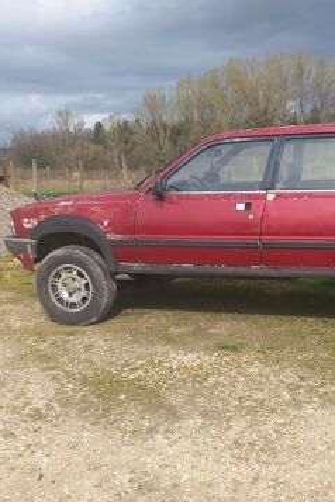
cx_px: 246
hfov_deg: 37.0
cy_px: 252
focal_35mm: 35
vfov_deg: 54.4
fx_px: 489
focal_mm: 4
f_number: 2
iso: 20
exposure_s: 1/526
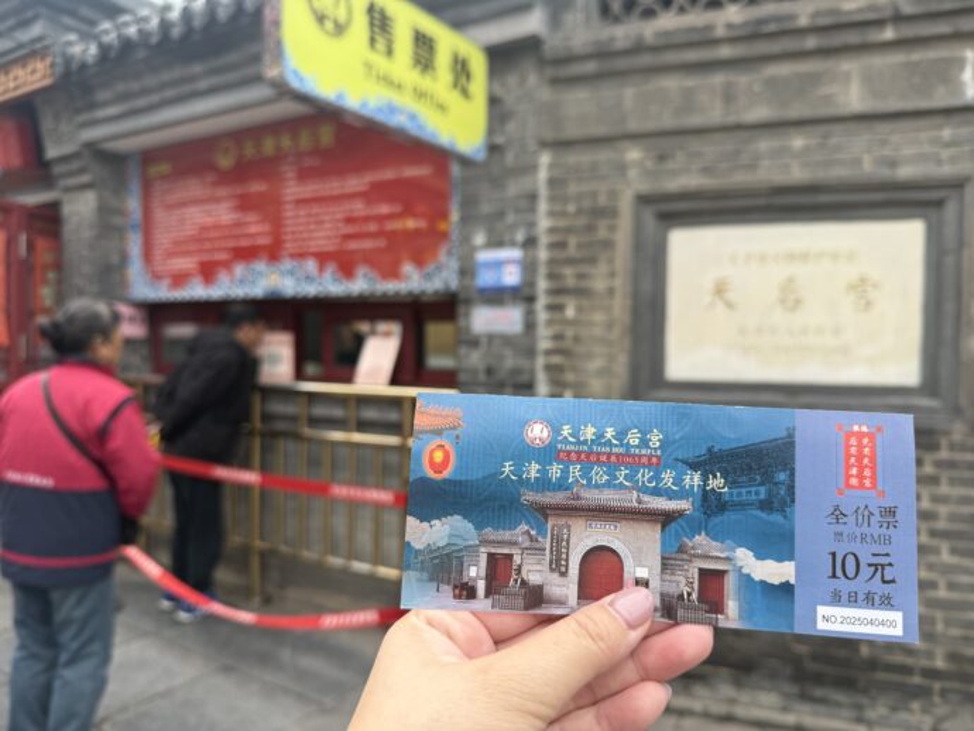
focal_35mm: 24
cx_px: 487
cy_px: 366
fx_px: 676
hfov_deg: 71.6
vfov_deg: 56.8
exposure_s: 1/315
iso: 80
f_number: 1.78
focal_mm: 6.76
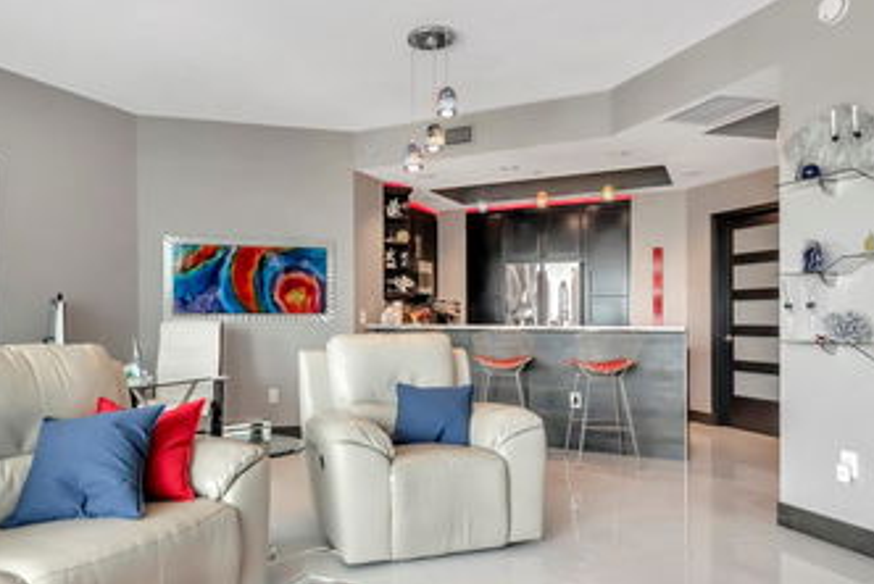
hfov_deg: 68.9
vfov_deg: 49.6
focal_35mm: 26
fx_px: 632
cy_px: 313
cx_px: 369
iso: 1000
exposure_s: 1/100
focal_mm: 12
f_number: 7.1
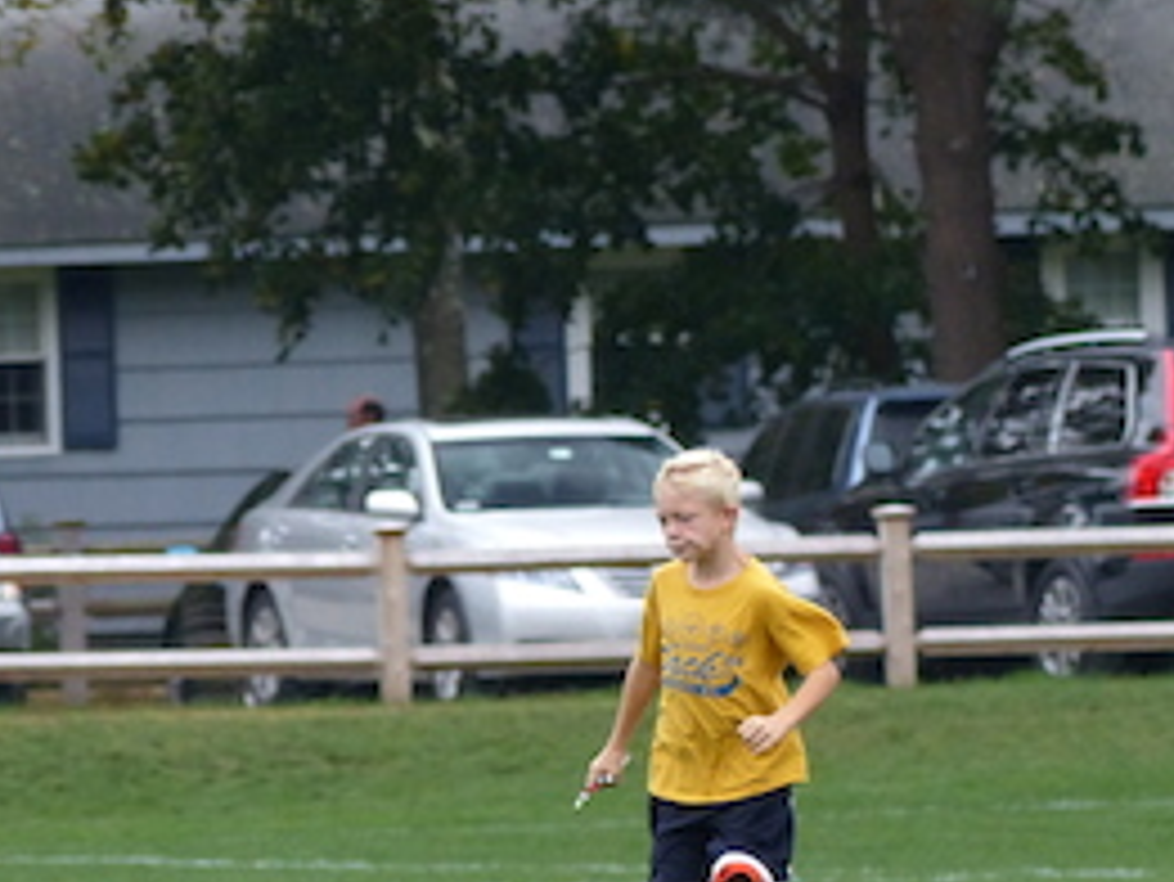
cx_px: 870
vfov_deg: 1.5
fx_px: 34202
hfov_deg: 2.0
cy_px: 590
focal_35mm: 1008
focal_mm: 88.7
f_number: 2.8
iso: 320
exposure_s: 1/500
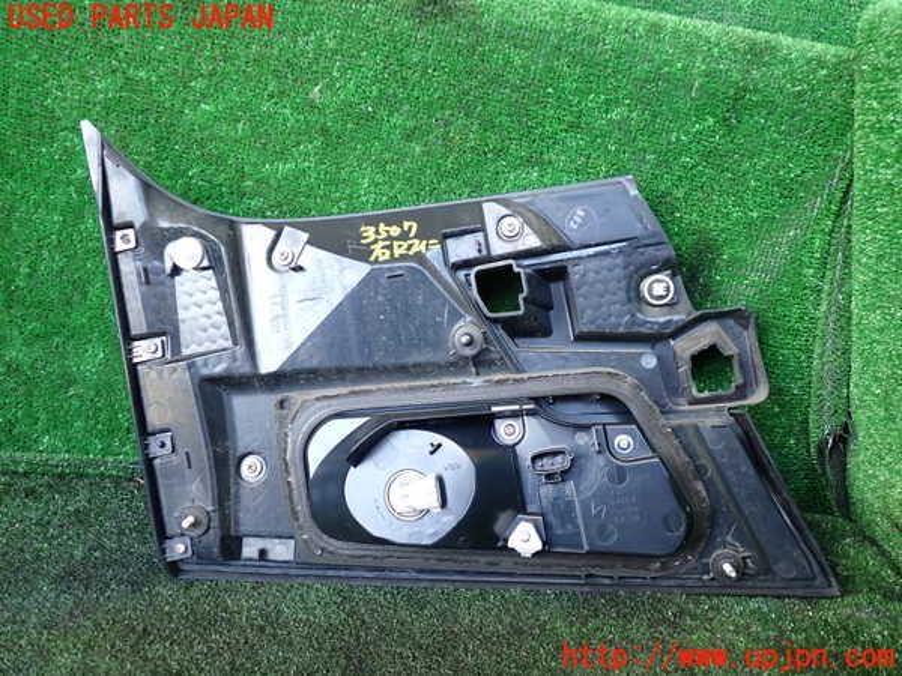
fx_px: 782
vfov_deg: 46.8
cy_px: 338
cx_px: 451
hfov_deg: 60.0
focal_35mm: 30
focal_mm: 5.4
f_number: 2.3
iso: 200
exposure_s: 1/50
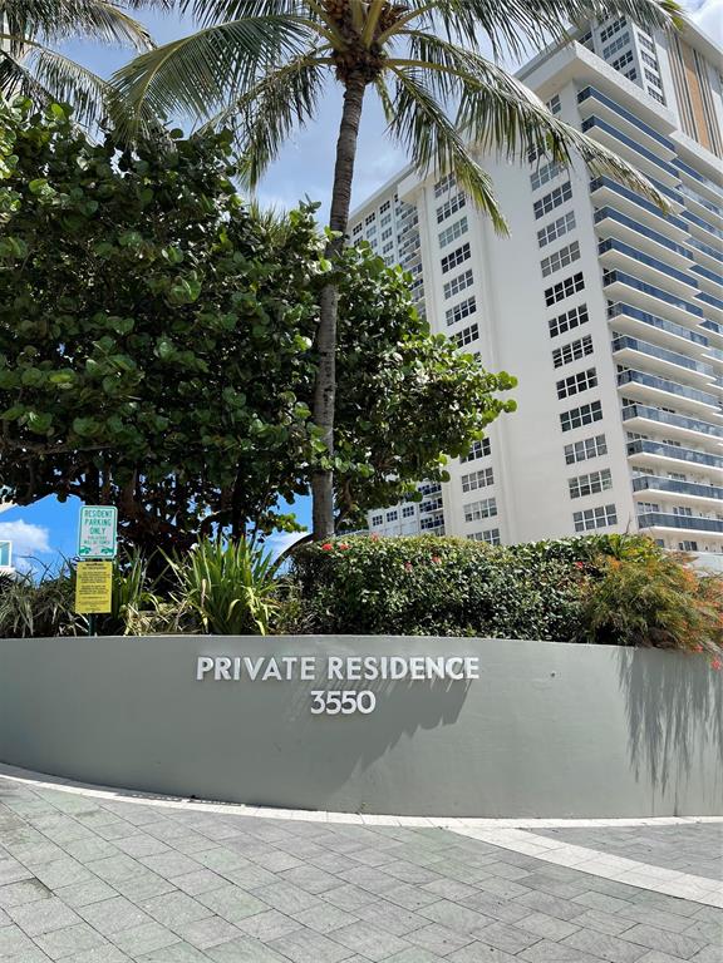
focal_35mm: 26
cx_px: 362
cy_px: 482
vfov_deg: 67.3
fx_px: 724
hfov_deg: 53.1
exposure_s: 1/3344
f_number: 1.6
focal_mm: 5.1
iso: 32
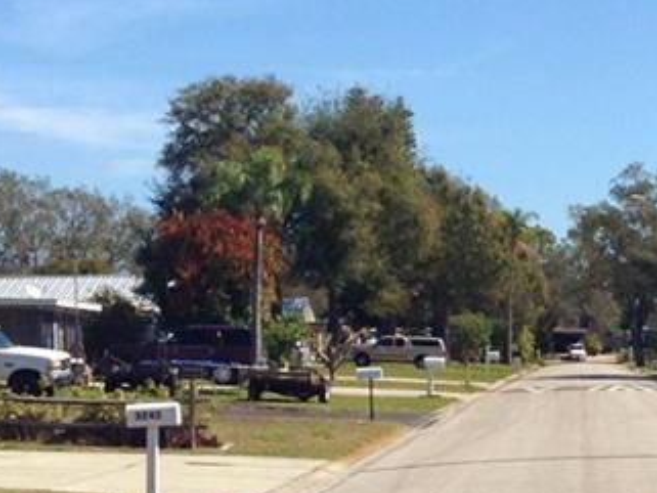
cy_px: 354
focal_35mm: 105
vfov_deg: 14.1
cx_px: 577
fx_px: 1994
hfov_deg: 18.4
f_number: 2.4
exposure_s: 1/1412
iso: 25
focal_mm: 3.3
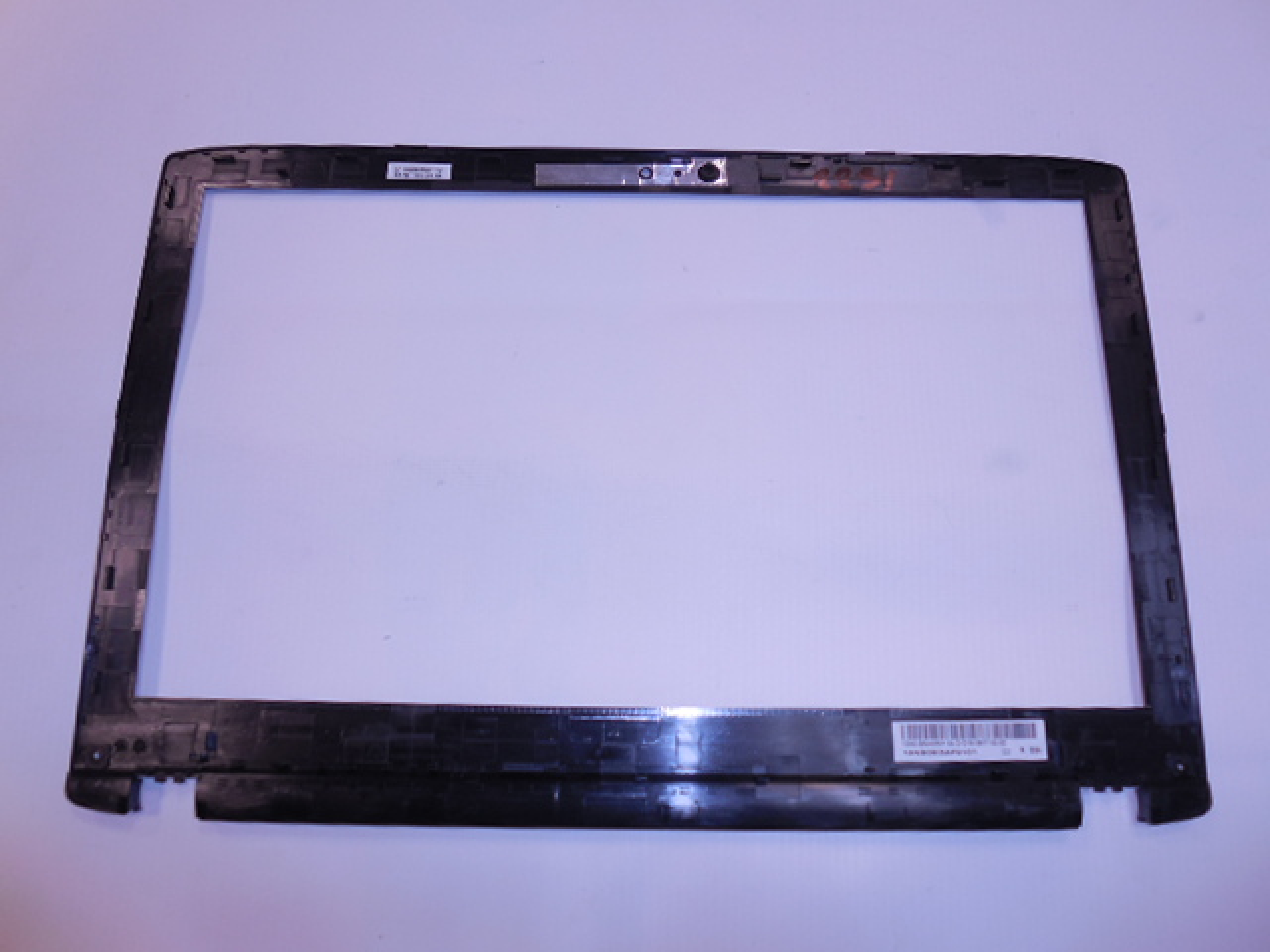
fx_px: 954
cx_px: 635
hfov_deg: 67.3
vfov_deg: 53.1
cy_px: 476
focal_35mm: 26
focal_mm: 4.6
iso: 125
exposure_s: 1/30
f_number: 3.5
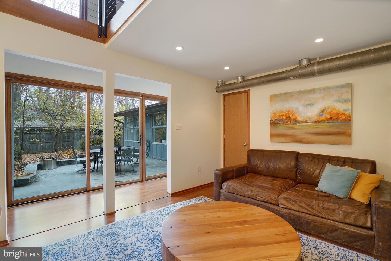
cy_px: 130
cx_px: 196
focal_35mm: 16
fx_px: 174
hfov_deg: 96.7
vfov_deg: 73.7
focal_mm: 16
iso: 1250
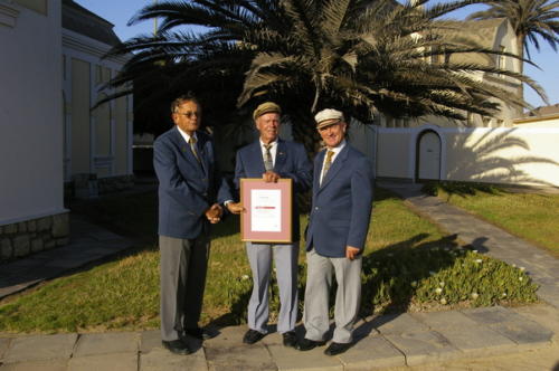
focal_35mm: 36
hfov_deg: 53.2
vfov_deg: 36.8
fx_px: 558
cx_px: 280
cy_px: 186
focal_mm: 24
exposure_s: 1/500
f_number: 13
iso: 800
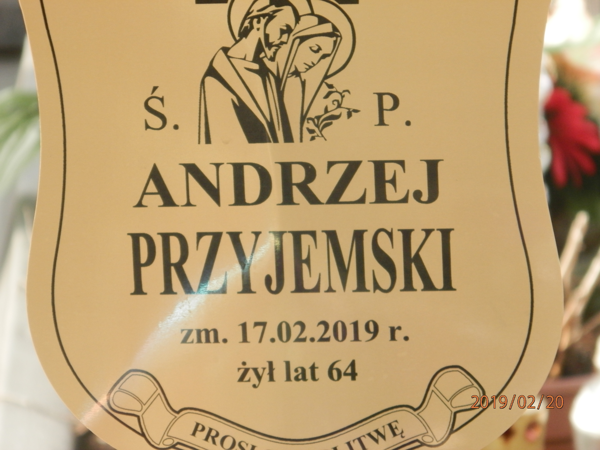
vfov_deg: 3.7
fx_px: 6881
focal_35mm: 397
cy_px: 225
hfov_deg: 5.0
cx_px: 300
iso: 200
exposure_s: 1/160
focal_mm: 70.9
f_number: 5.7
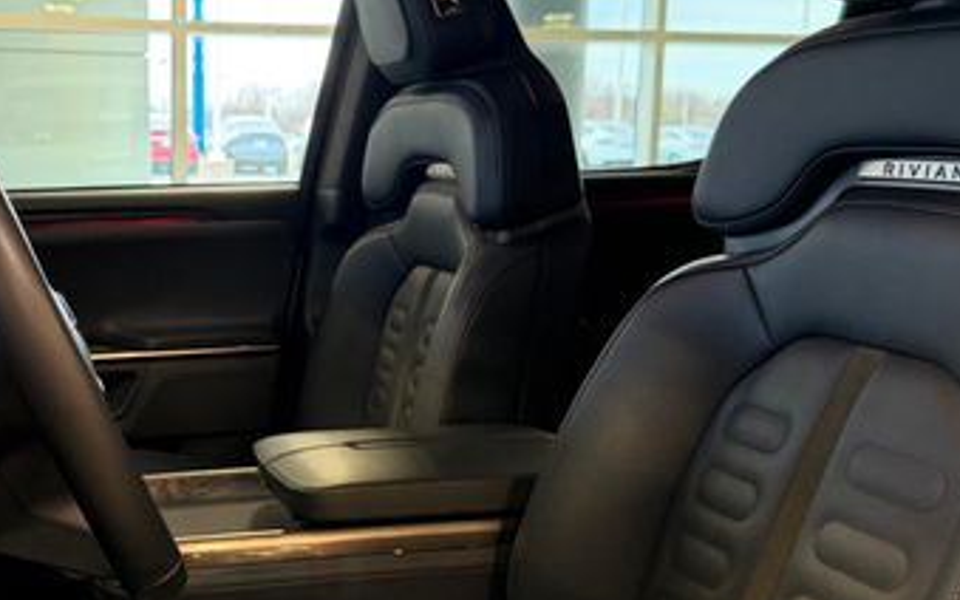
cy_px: 314
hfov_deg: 40.8
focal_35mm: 48
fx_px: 1256
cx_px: 258
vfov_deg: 26.9
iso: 400
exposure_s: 1/120
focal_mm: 6.76
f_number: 1.78
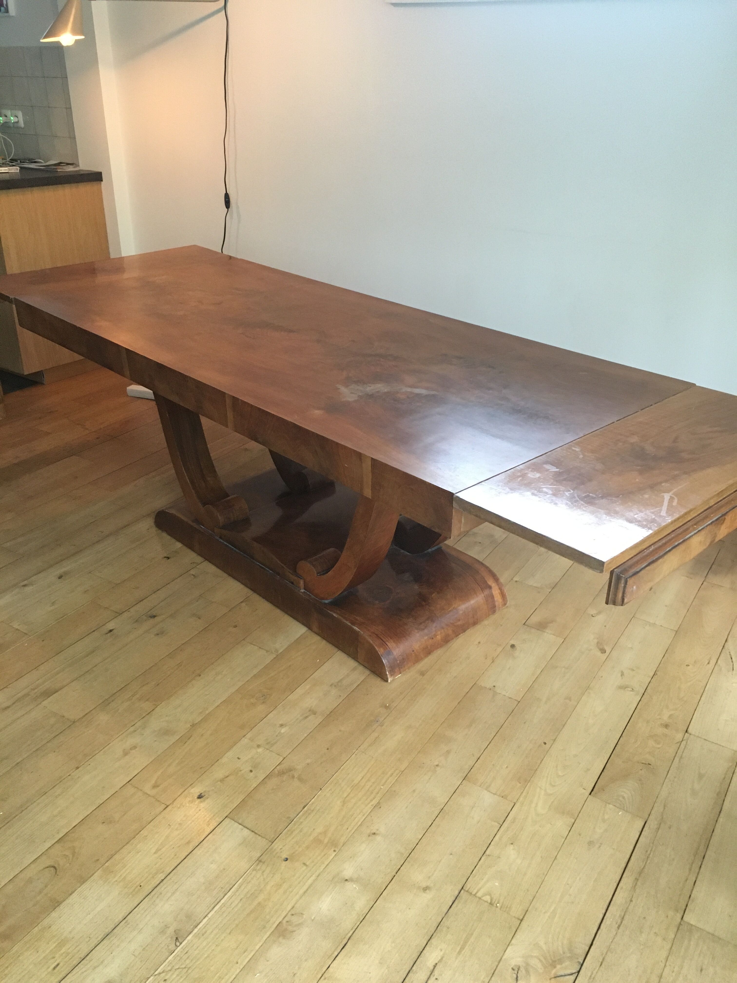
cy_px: 492
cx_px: 368
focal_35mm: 29
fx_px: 823
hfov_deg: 48.2
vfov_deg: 61.7
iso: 200
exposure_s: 1/25
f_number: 2.2
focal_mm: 4.15
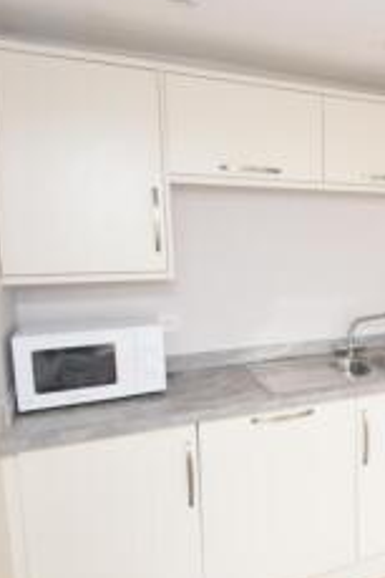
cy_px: 288
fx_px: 498
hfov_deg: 36.0
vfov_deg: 60.3
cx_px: 423
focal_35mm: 31
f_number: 5
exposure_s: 1/100
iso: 800
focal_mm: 10
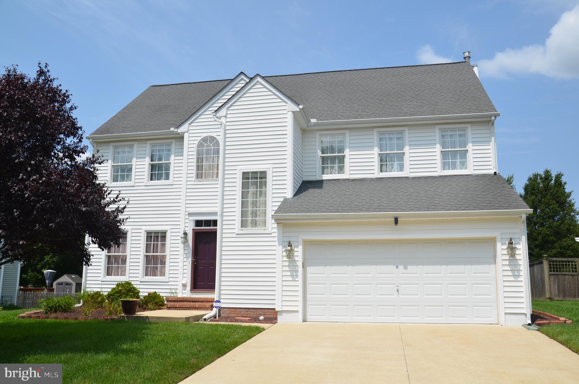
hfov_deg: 59.6
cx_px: 290
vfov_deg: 41.5
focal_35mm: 32
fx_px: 506
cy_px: 192
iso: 100
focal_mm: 21
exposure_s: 1/320
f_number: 9
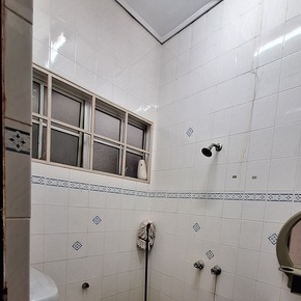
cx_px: 175
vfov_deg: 71.9
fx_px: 187
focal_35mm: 19
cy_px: 228
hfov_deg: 77.1
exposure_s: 1/25
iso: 200
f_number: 2.2
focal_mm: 1.74
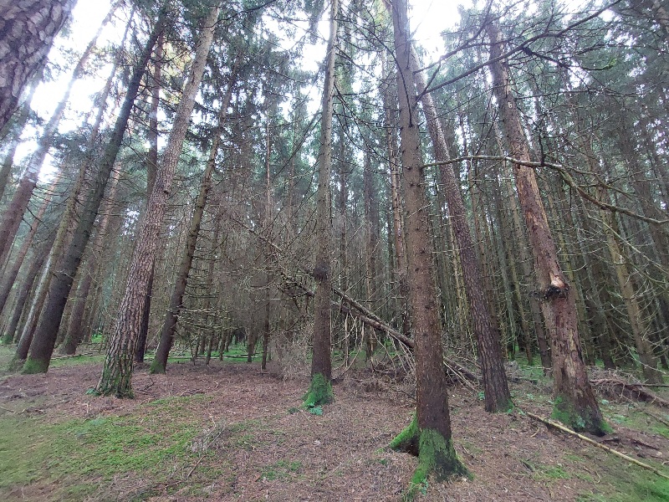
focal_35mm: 13
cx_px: 334
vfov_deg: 89.9
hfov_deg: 106.2
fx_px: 251
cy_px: 251
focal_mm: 1.74
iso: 800
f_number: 2.2
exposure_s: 1/20
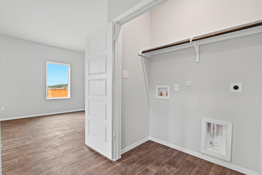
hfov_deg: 96.7
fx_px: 116
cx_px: 131
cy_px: 88
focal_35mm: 16
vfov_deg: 73.8
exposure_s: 1/200
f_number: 7.1
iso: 200
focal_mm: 16
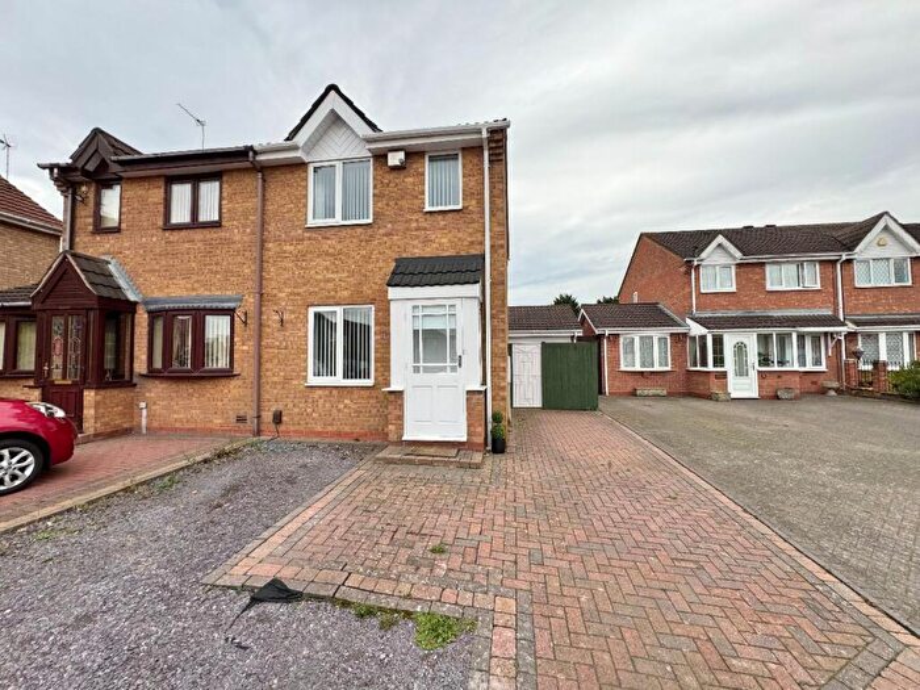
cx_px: 460
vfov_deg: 85.7
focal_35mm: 14
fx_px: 372
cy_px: 345
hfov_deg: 102.1
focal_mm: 2.22
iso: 40
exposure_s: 1/324
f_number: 2.2
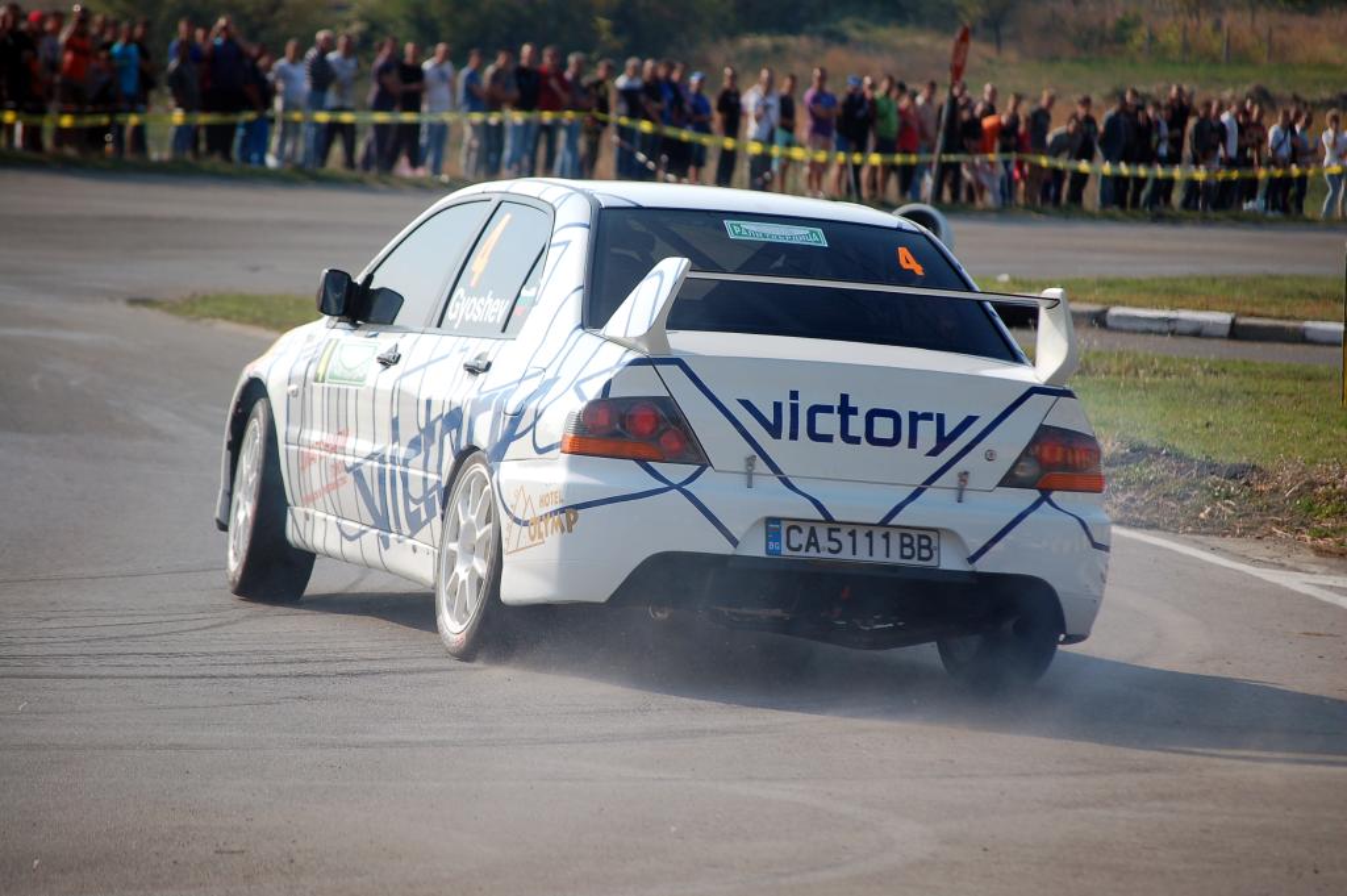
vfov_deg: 7.3
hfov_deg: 11.0
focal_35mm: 188
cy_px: 448
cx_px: 674
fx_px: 7010
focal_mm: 125
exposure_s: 1/1000
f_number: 5
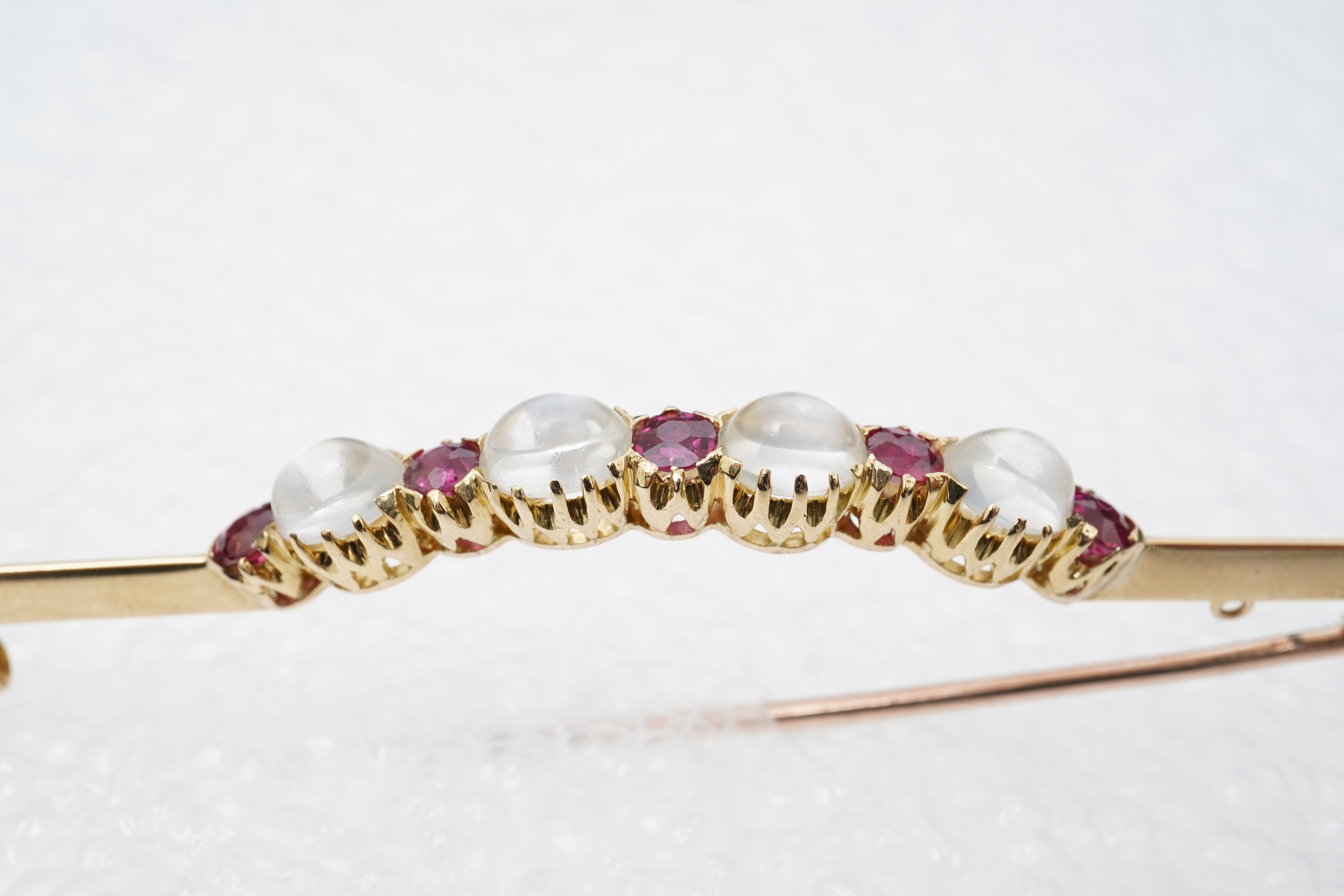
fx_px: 1680
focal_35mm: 45
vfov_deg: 29.9
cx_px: 672
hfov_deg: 43.6
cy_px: 448
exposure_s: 1/125
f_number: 20
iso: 640
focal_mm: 30
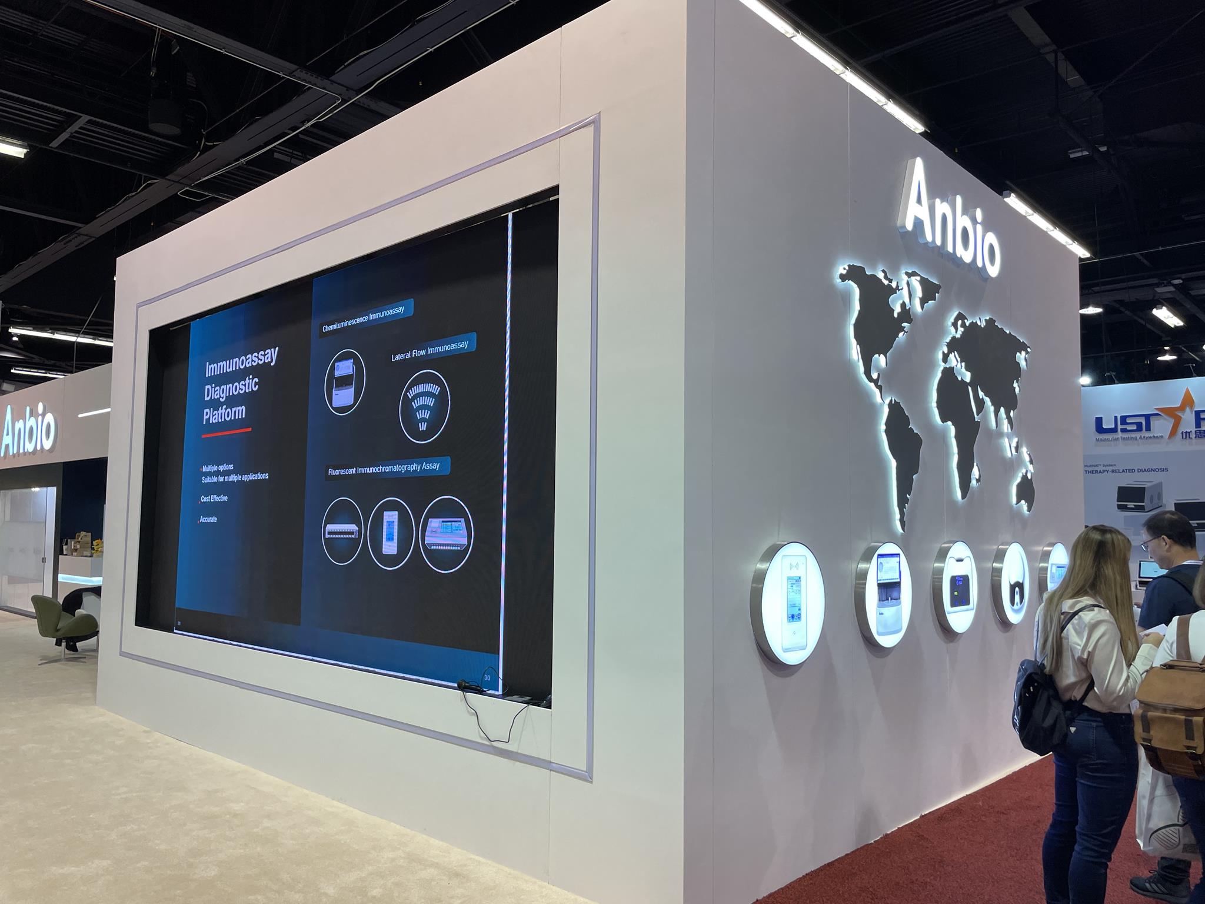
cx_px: 602
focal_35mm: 26
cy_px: 452
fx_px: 905
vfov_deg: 53.1
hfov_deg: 67.3
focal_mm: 4.2
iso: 50
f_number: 1.6
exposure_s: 1/120
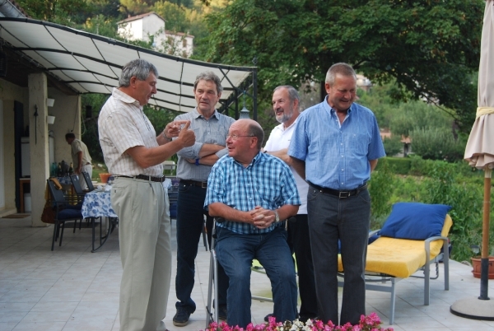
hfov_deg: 41.1
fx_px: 660
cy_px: 166
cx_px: 247
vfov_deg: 28.2
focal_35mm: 48
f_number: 4.5
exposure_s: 1/80
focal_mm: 32
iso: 200
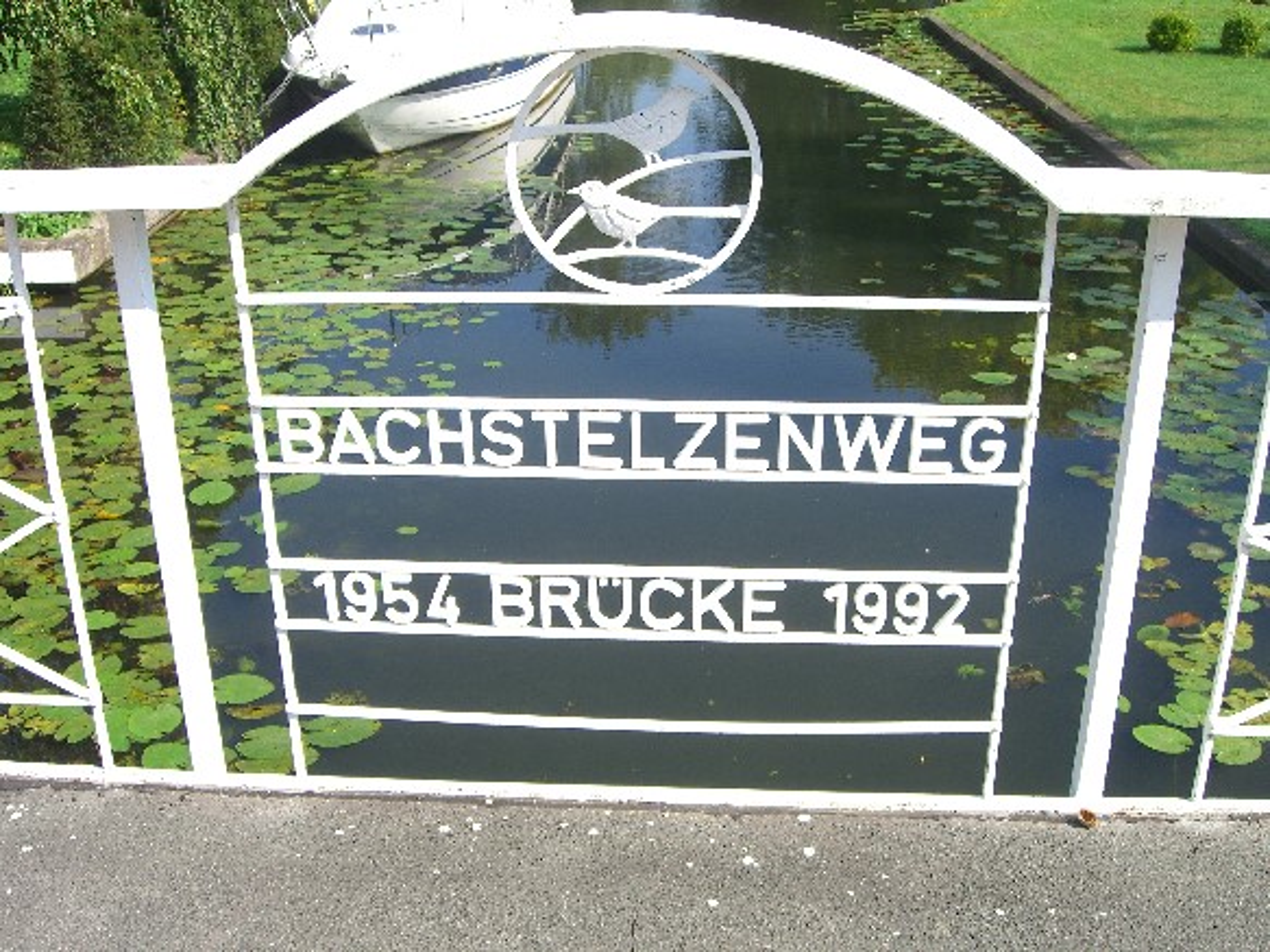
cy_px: 476
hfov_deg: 49.0
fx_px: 1394
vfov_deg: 37.7
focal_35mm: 38
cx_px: 635
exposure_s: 1/320
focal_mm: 7.9
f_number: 4
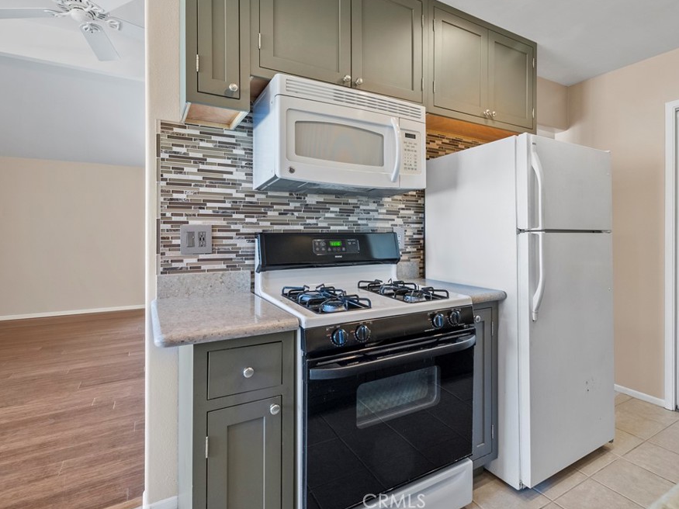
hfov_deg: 87.5
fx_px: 353
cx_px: 372
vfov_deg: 71.6
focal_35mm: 18
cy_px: 247
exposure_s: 1/4
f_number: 8
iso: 640
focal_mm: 16
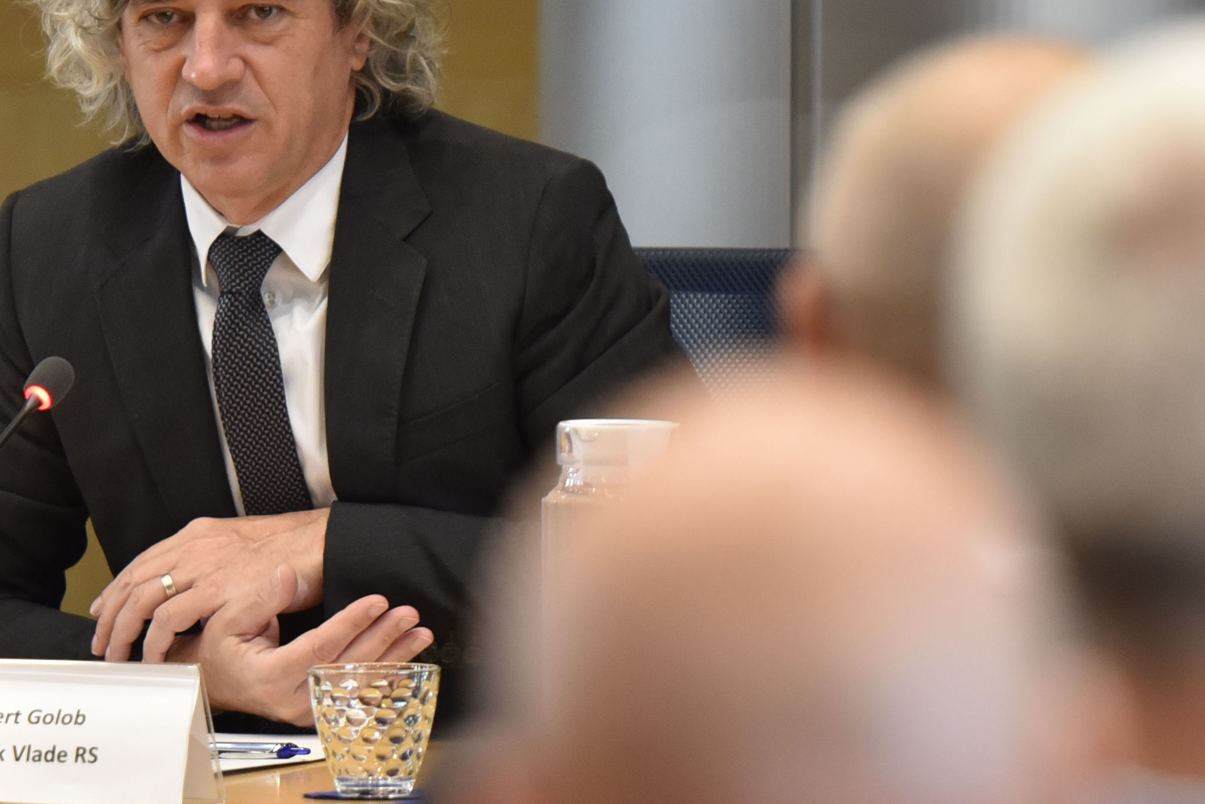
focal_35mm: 528
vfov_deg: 2.6
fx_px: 17679
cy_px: 646
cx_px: 629
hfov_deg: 3.9
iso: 2000
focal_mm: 180
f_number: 3.2
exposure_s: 1/200
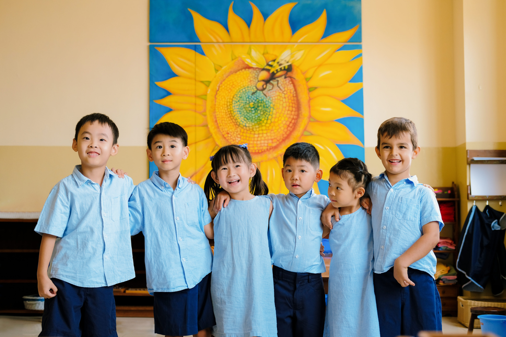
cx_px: 253
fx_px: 745
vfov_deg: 25.5
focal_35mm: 53
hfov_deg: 37.5
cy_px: 168
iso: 640
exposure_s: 1/250
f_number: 2.8
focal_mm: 35
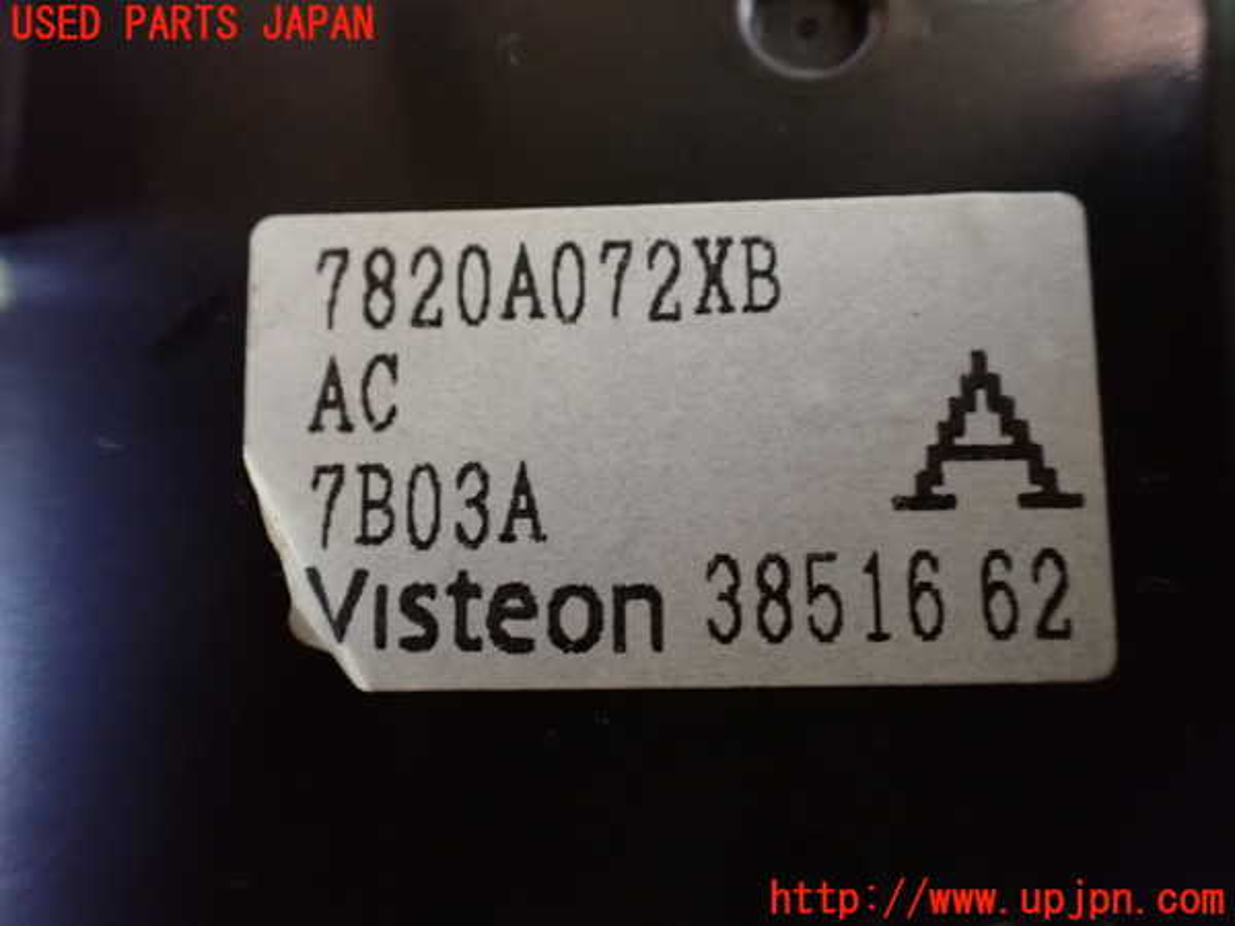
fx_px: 1070
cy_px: 463
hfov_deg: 60.0
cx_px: 618
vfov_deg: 46.8
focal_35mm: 30
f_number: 2.3
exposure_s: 1/30
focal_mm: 5.4
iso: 1600
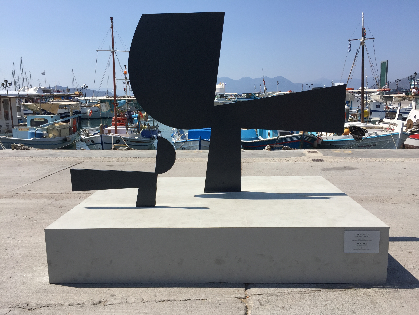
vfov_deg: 48.2
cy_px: 158
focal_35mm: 29
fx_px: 351
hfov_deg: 61.7
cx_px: 210
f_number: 2.2
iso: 32
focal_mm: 4.15
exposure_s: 1/3597
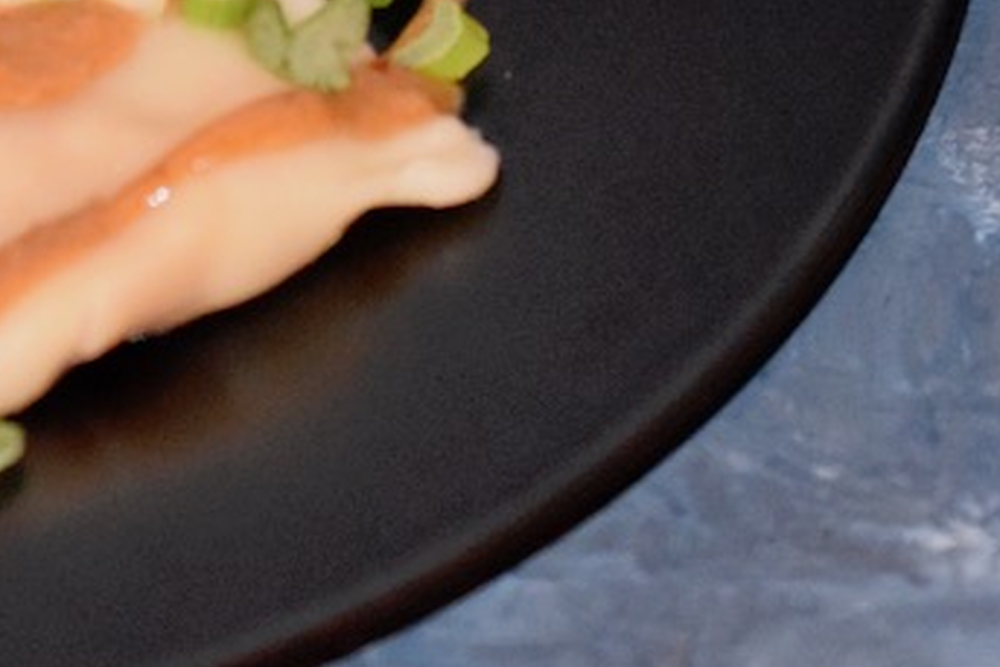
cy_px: -217
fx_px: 13074
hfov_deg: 4.4
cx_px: -303
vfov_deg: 2.9
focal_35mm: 470
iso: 5600
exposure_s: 1/60
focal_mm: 105
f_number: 3
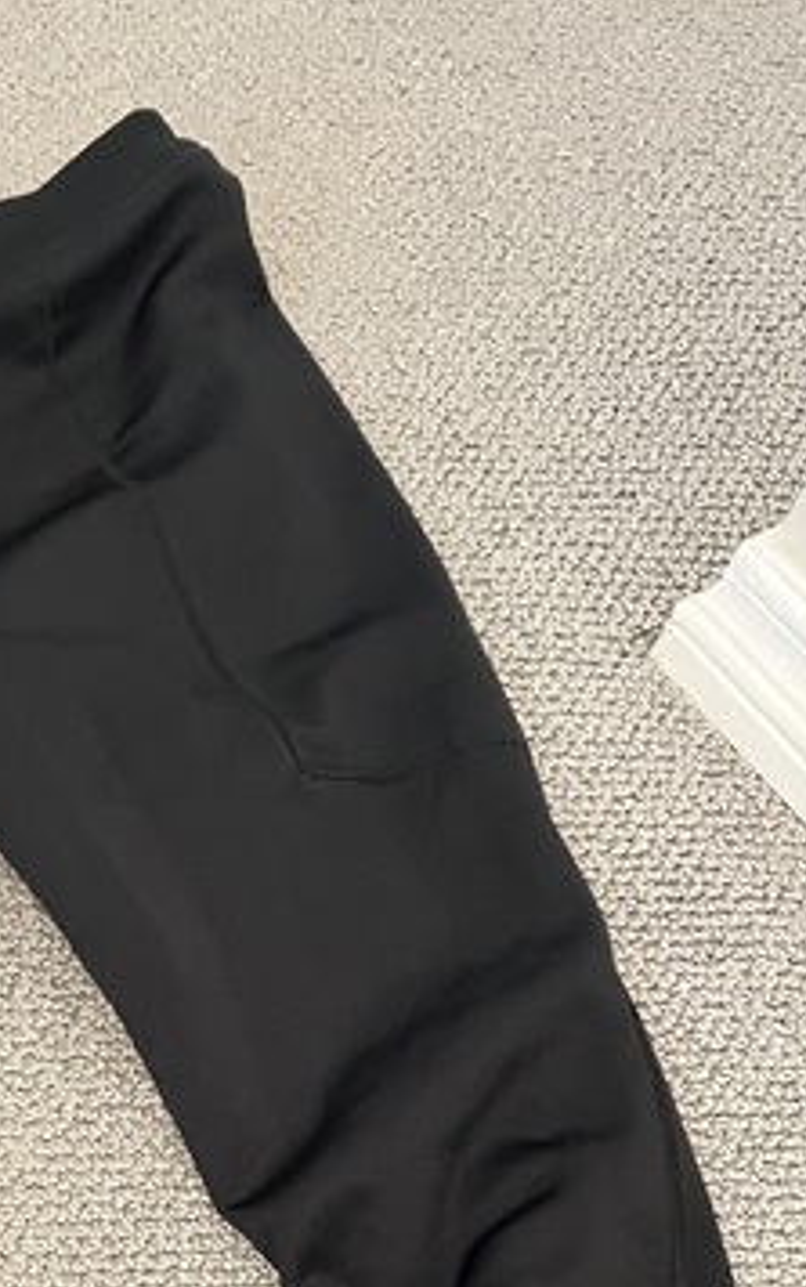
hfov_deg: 21.3
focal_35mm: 58
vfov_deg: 32.3
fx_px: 2035
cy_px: 1287
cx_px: -70
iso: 500
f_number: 1.5
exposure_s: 1/58
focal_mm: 5.7
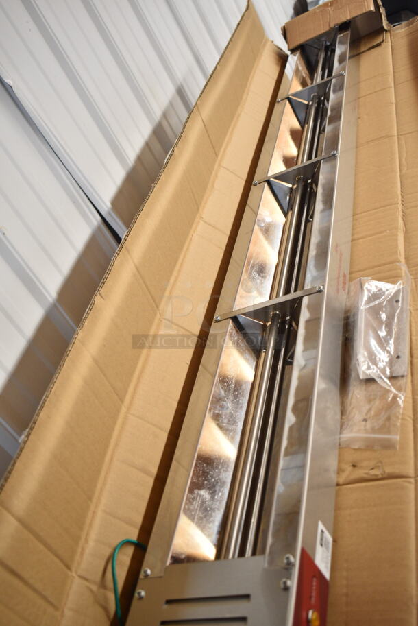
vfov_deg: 53.1
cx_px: 209
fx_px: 626
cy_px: 313
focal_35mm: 36
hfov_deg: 36.9
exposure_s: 1/40
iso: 900
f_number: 4
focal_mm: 24
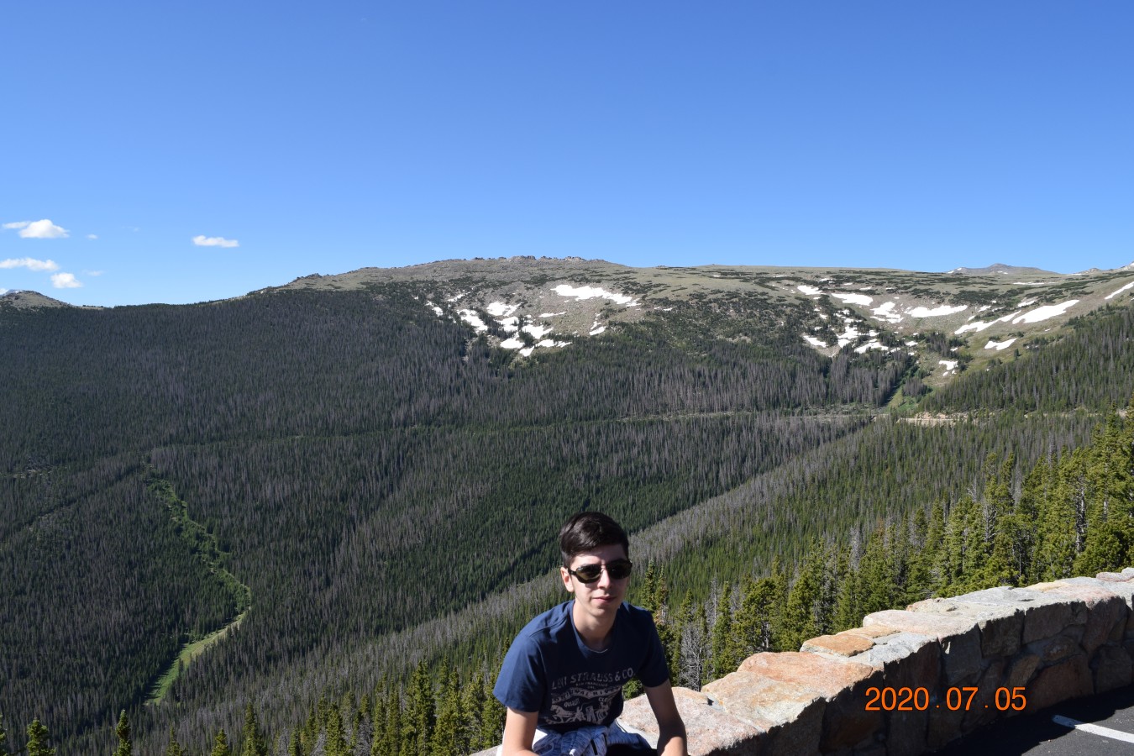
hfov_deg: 67.4
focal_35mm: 27
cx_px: 567
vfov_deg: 47.9
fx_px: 850
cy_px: 378
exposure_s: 1/320
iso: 200
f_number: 9
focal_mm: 18
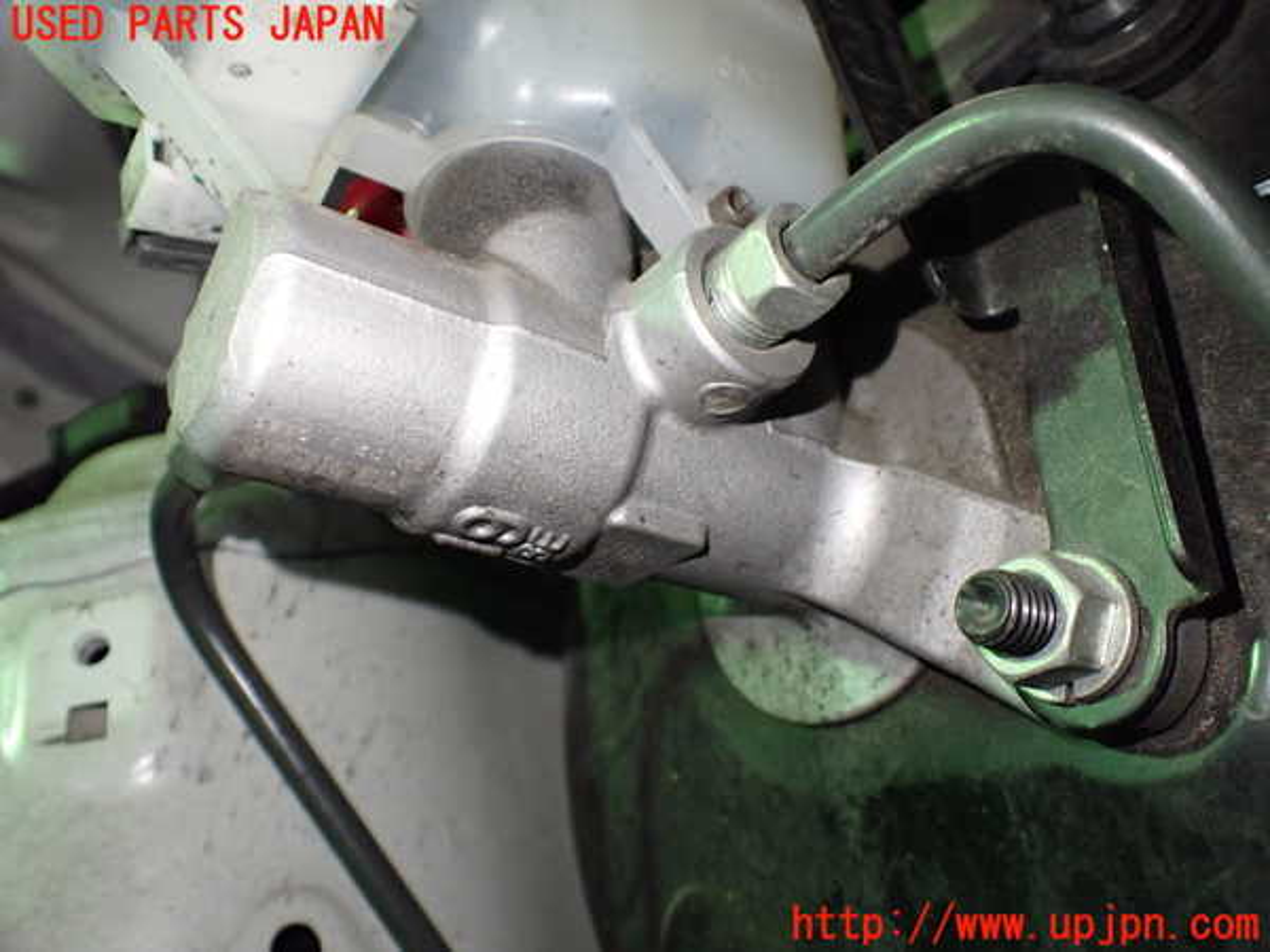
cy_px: 476
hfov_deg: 60.0
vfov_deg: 46.8
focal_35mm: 30
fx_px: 1101
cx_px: 635
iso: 800
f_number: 2.3
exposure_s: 1/100
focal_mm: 5.4
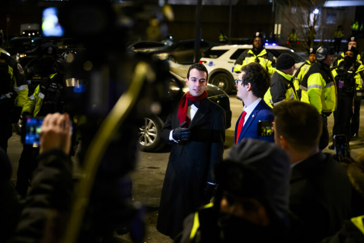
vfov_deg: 24.6
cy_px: 115
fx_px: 556
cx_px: 188
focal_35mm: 55
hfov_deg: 36.2
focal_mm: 51
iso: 6400
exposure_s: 1/160
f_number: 2.8
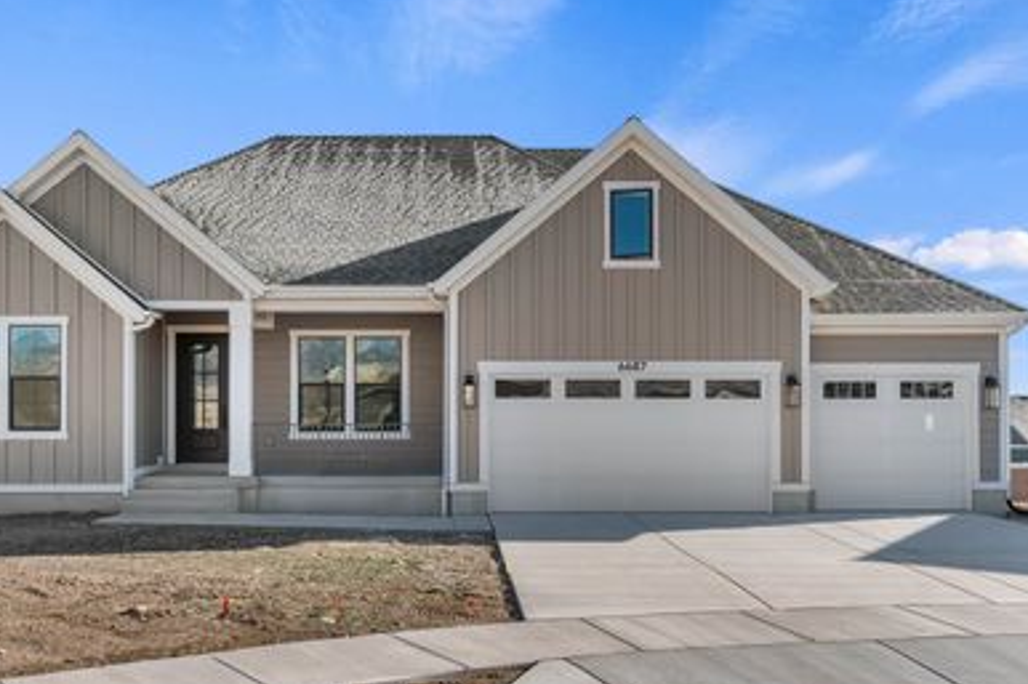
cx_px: 437
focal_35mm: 35
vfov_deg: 37.8
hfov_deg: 54.2
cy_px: 315
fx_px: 999
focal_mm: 27
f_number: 8
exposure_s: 1/125
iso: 320
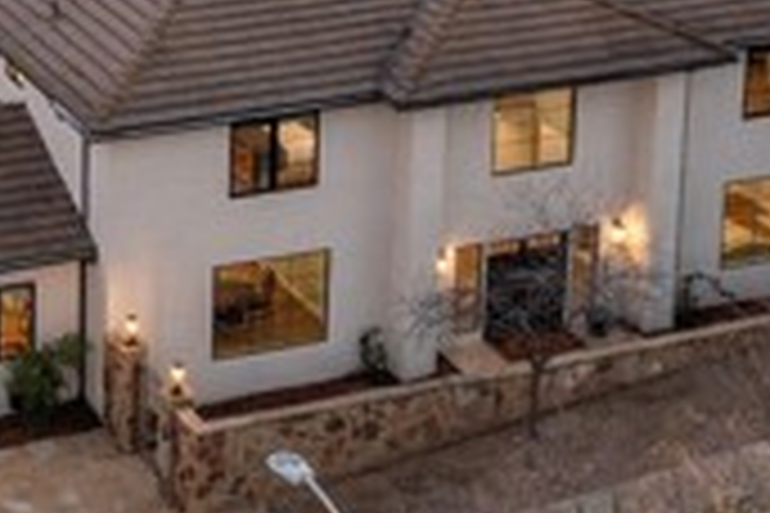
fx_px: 2246
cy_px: -256
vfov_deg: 12.4
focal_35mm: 105
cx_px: -5
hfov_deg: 18.9
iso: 100
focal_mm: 10.26
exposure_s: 1/50
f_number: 2.8
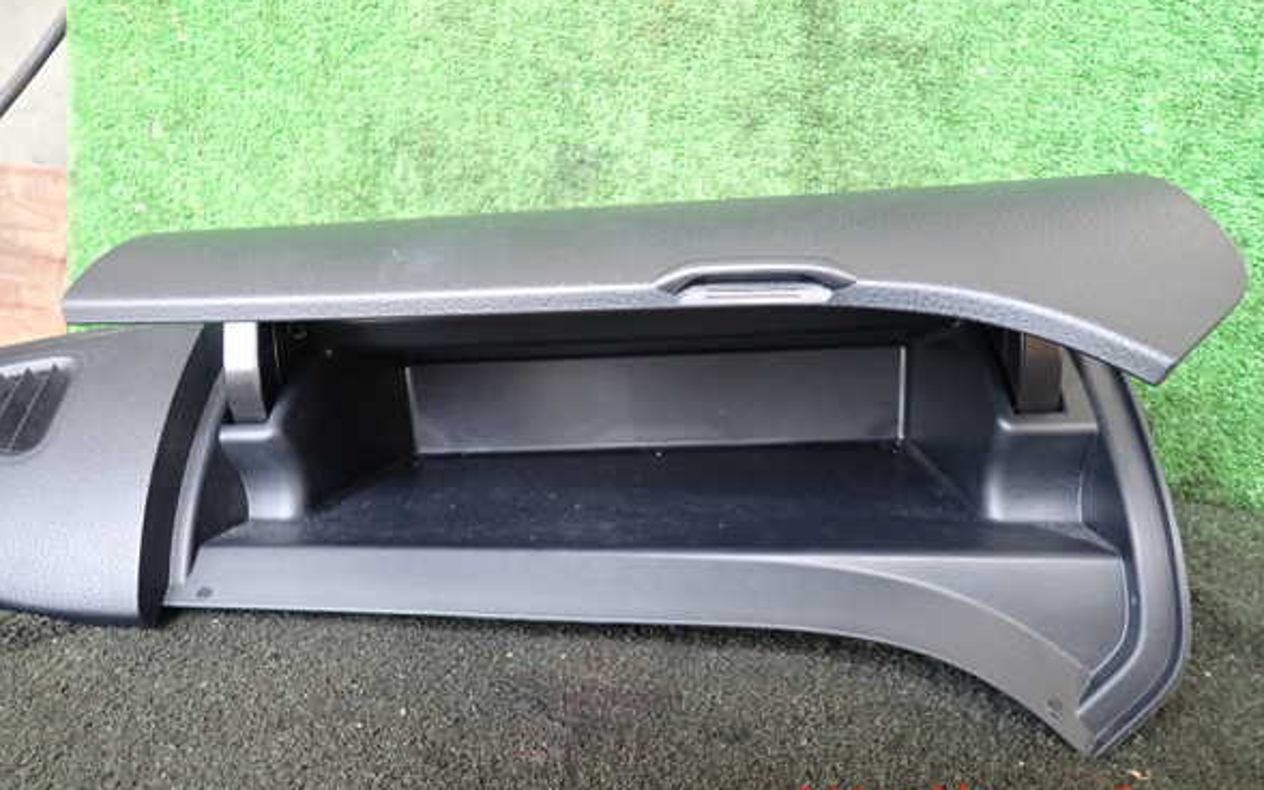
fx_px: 930
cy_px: 352
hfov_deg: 68.4
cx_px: 642
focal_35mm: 27
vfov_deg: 45.9
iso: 250
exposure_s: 1/30
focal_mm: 4.5
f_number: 2
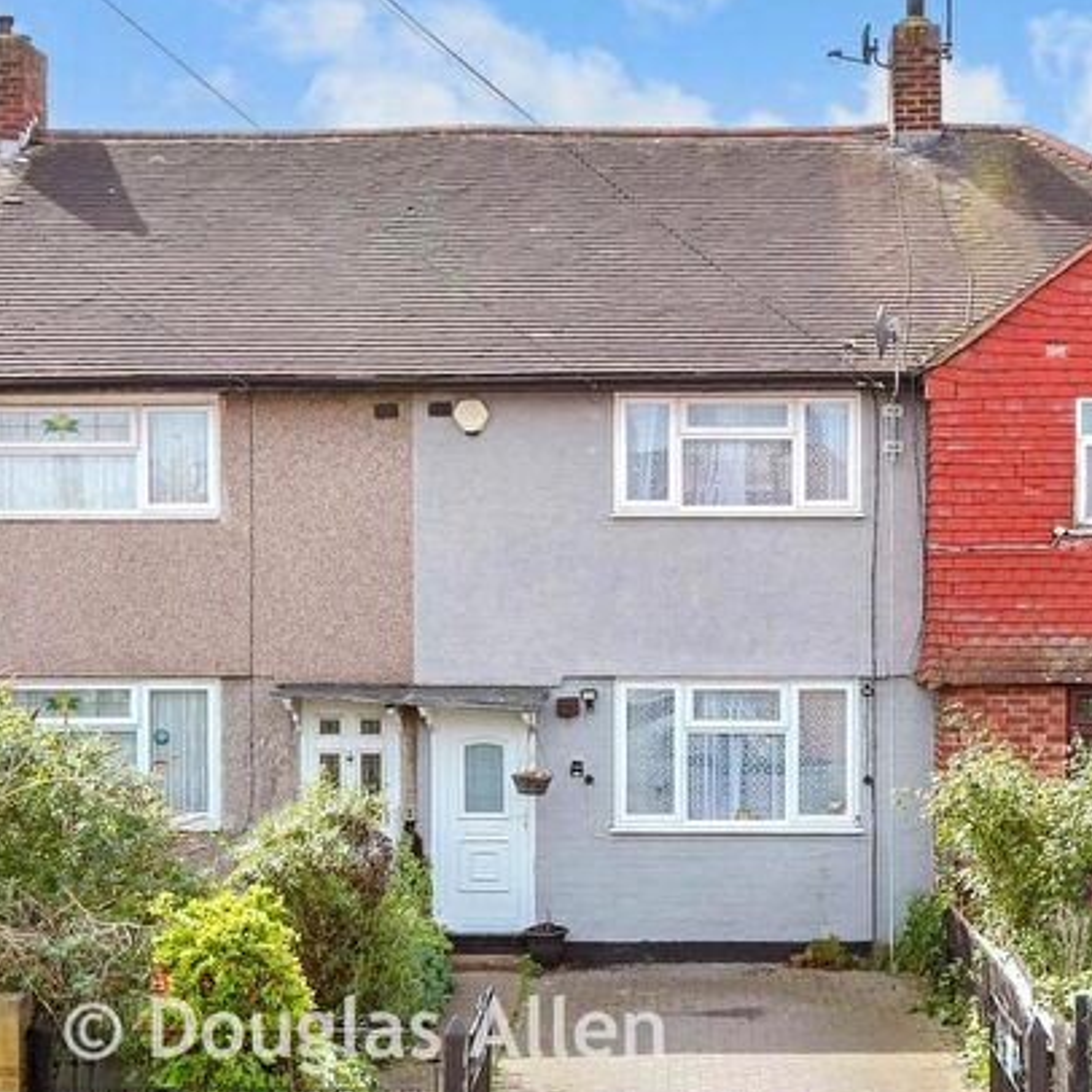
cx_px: 675
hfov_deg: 38.1
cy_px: 598
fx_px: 1570
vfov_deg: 38.3
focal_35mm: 44
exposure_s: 1/1000
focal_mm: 20
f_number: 6.3
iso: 400
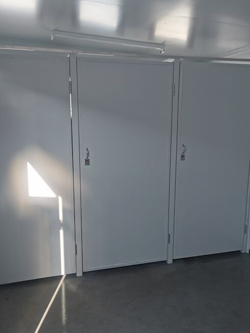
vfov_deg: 55.3
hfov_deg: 42.9
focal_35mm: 33
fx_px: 318
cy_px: 179
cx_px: 113
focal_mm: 5.56
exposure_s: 1/142
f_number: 1.6
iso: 50
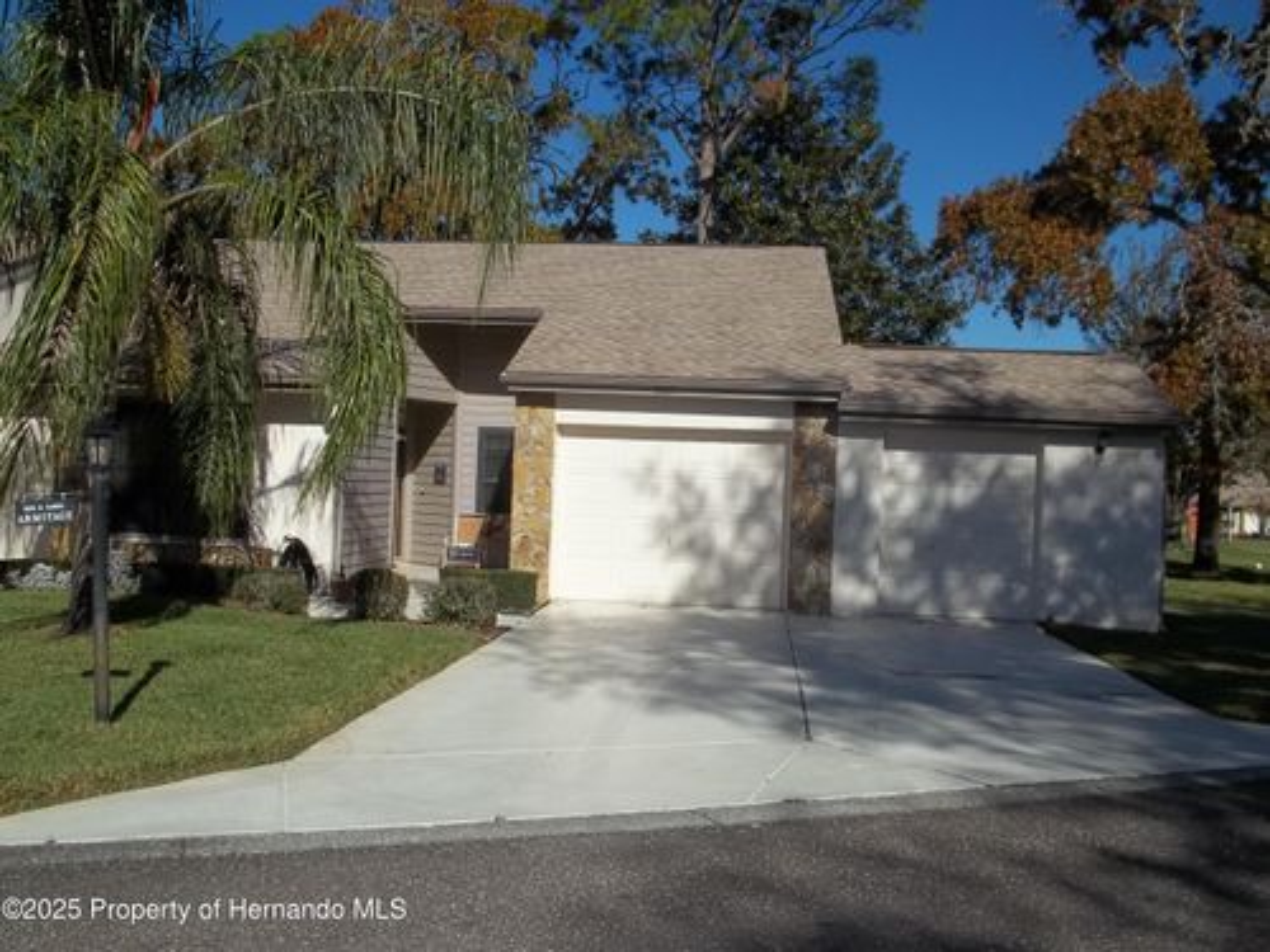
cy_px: 476
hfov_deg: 55.4
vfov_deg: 42.9
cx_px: 635
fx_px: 1211
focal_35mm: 33
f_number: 8
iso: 64
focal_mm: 5.9
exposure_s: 1/320
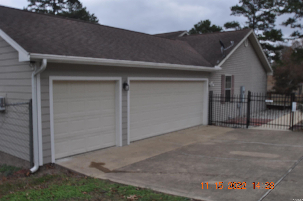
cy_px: 100
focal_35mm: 36
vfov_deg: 36.8
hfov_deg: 53.2
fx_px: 303
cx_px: 152
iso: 200
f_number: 8
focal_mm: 24
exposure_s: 1/250
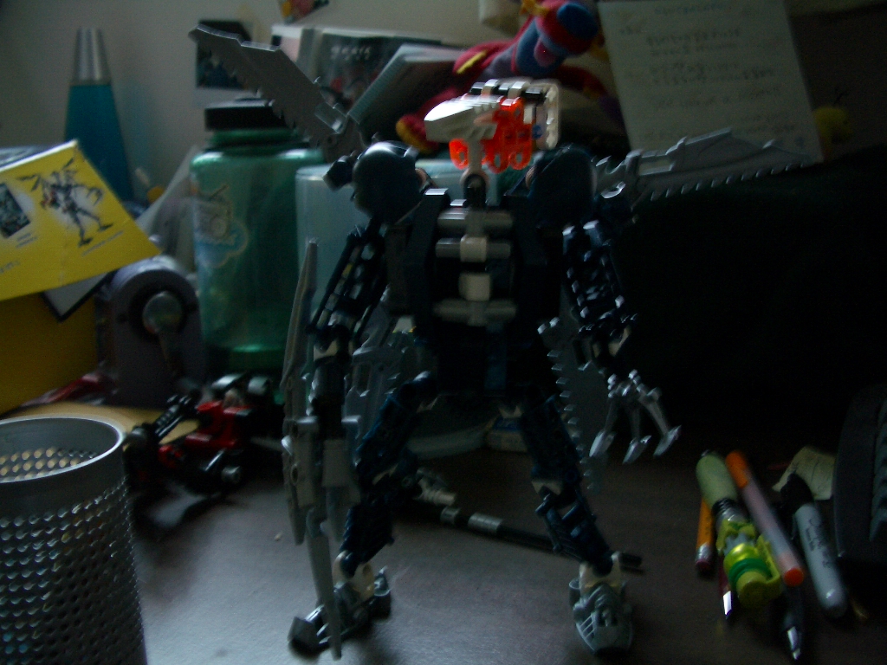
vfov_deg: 40.7
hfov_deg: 52.6
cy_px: 332
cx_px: 444
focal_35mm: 35
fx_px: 897
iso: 100
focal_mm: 5.8
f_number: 2.6
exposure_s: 1/8
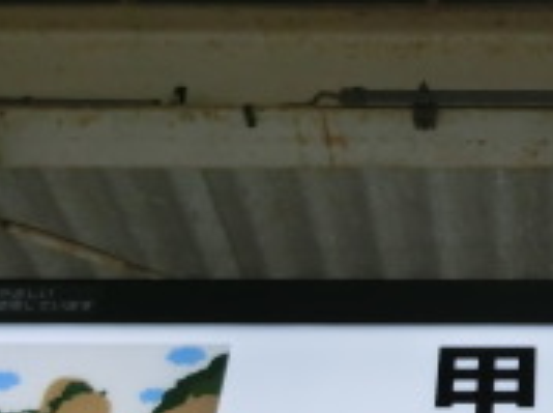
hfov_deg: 20.7
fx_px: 1436
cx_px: 612
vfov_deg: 16.4
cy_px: 236
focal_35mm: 90
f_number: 3.5
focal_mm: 4.5
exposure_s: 1/125
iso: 100
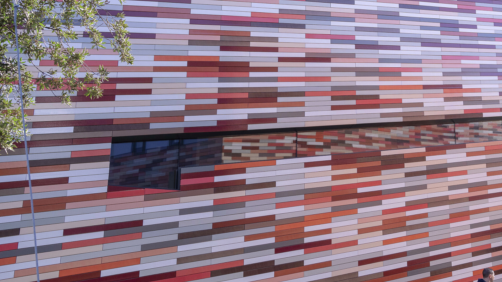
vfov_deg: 26.0
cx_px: 312
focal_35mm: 46
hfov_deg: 44.2
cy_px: 128
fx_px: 612
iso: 200
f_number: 4
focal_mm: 23
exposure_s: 1/500
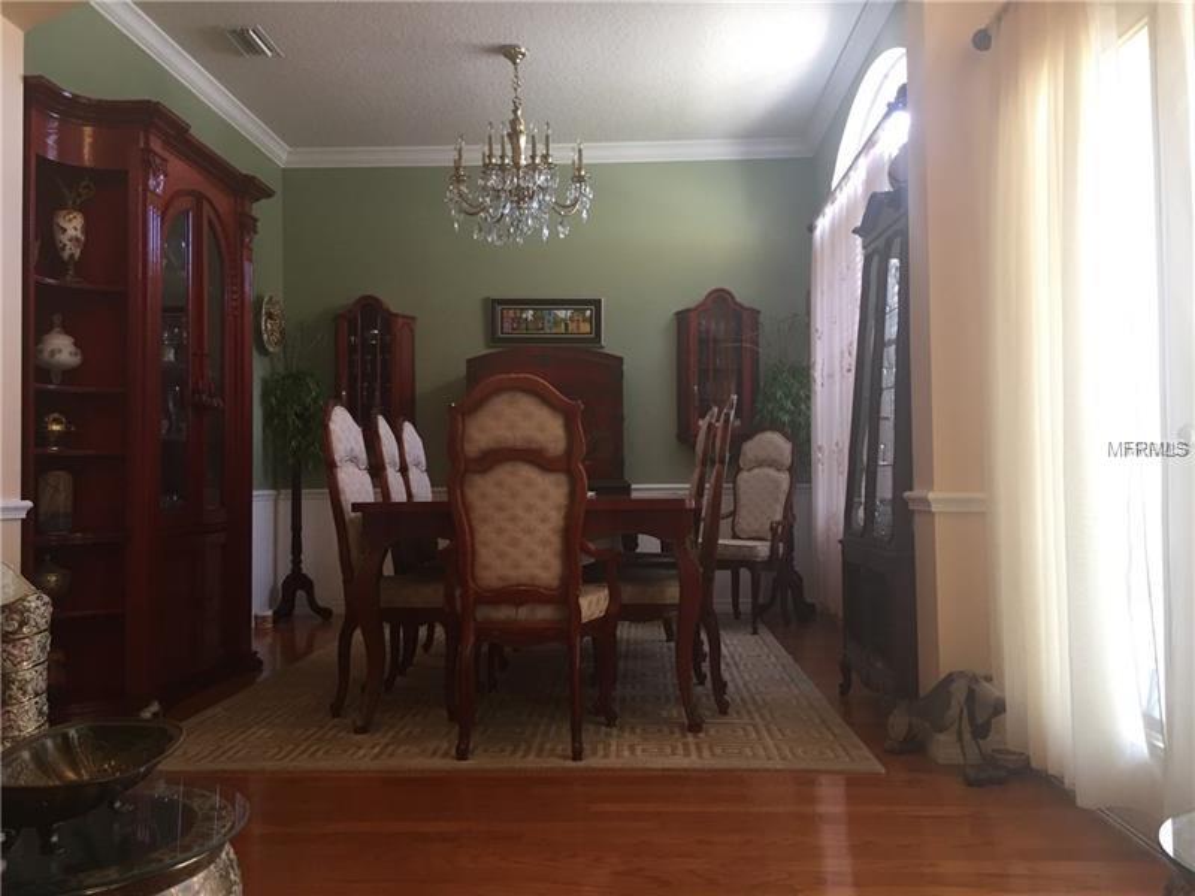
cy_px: 448
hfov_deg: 61.7
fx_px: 1001
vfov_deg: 48.2
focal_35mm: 29
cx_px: 598
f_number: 2.2
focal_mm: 4.15
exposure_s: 1/30
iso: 50
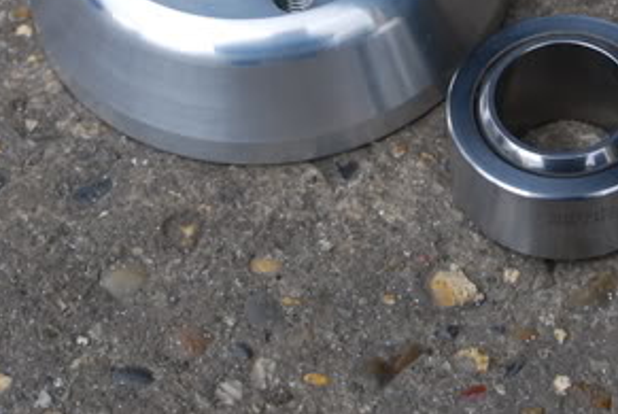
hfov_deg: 11.3
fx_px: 3114
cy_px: -38
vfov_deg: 7.6
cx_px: 383
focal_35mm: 181
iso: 100
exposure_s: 1/100
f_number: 8
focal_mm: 55
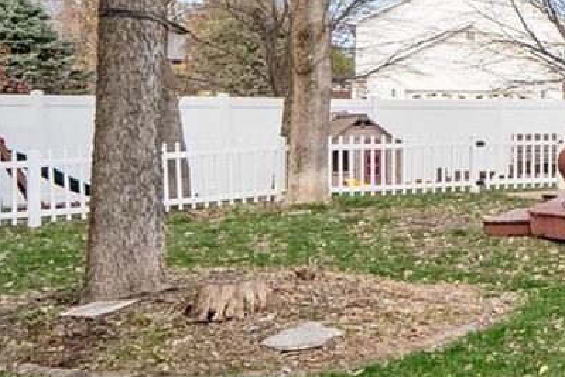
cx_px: 1124
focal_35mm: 72
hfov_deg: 18.5
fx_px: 1130
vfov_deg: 18.7
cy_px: 49
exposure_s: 1/160
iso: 400
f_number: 7.1
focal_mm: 9
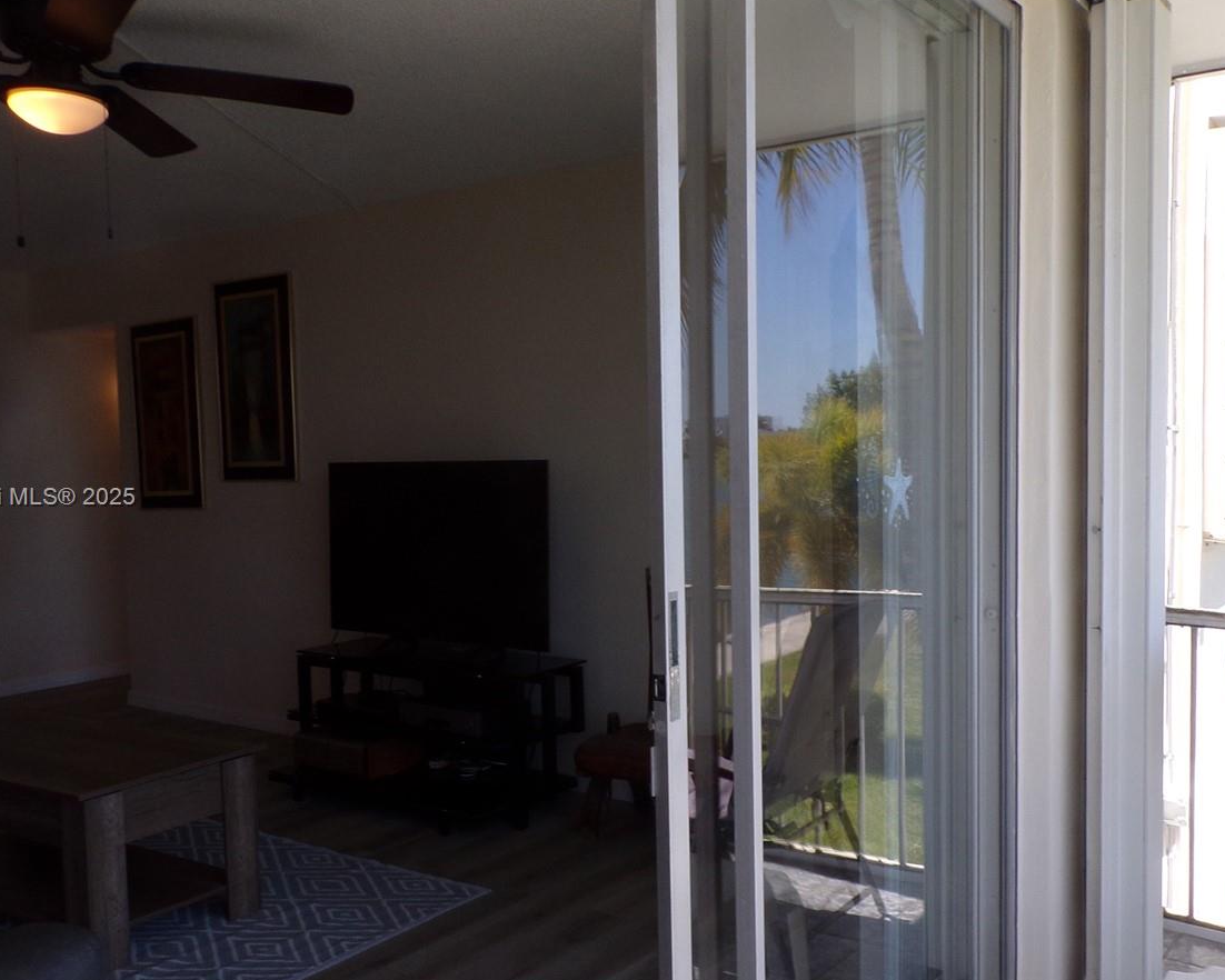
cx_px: 669
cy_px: 499
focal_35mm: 34
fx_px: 1233
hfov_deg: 52.8
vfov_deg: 43.4
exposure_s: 1/90
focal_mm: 4.3
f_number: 5.8
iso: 80
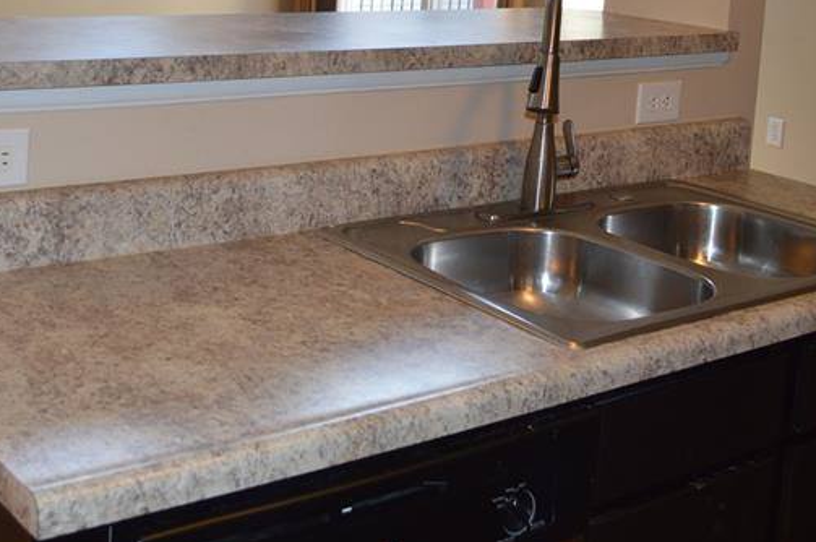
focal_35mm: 55
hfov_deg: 36.2
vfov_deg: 23.5
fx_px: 1245
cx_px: 326
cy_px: 0
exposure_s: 1/80
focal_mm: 18
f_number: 4
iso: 400
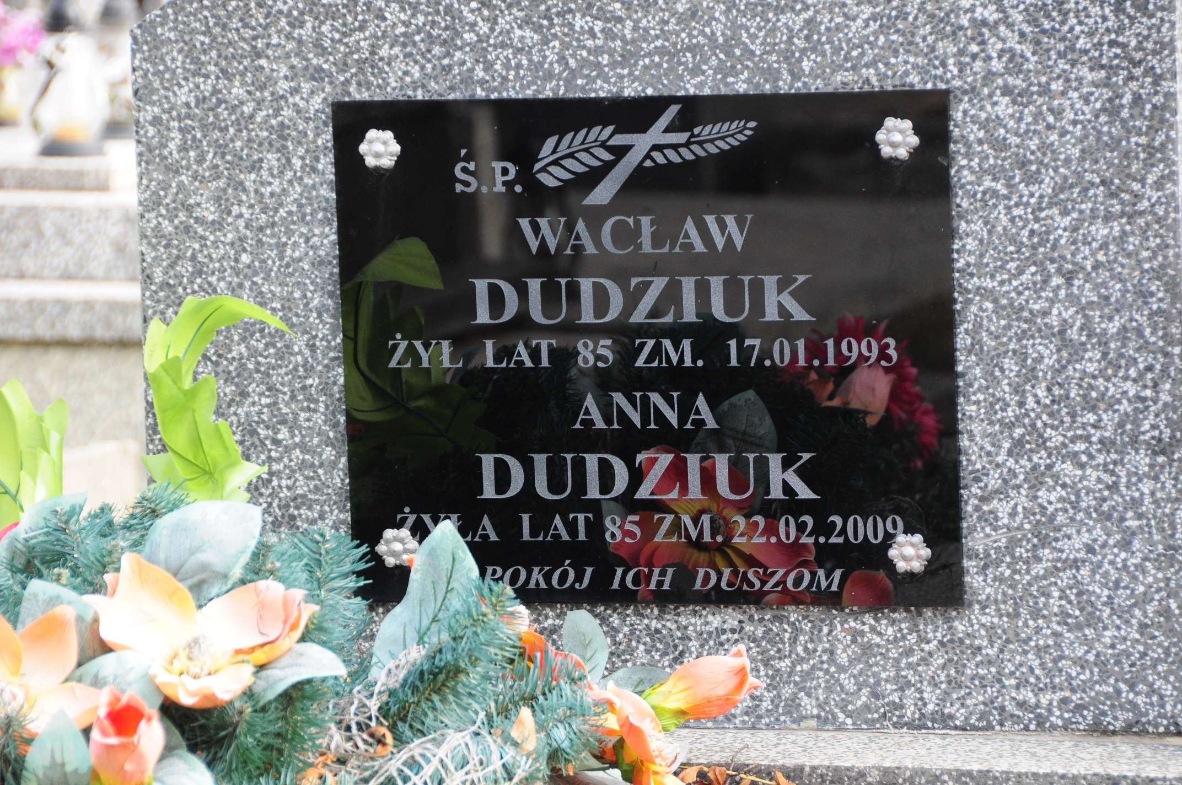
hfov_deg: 10.6
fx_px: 6395
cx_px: 591
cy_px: 392
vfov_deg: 7.0
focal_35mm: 195
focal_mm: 130
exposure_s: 1/250
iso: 500
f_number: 7.1
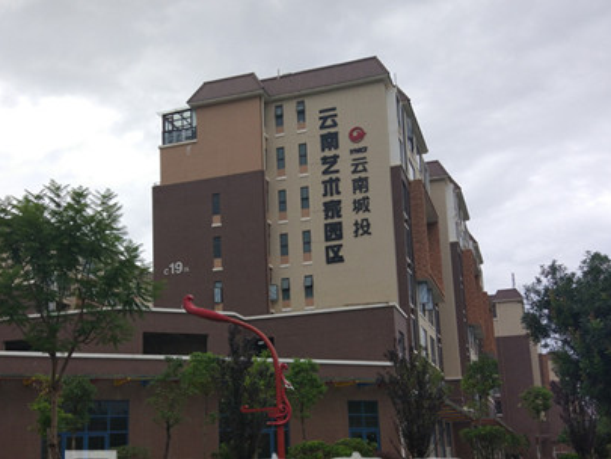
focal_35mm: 38
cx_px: 269
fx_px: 671
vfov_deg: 37.4
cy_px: 299
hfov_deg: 48.9
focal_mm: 4.26
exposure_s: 1/863
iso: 100
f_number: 2
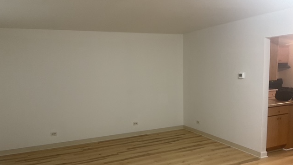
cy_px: 106
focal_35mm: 32
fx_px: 249
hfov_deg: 61.0
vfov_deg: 36.4
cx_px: 146
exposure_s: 1/60
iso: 160
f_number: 1.8
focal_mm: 3
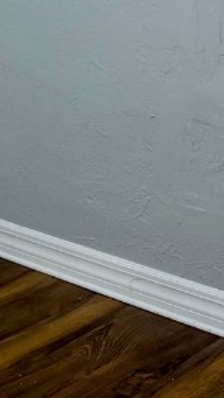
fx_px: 970
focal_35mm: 92
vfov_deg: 21.9
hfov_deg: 11.8
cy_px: -44
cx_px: -228
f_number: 1.78
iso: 200
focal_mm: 6.76
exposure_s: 1/60
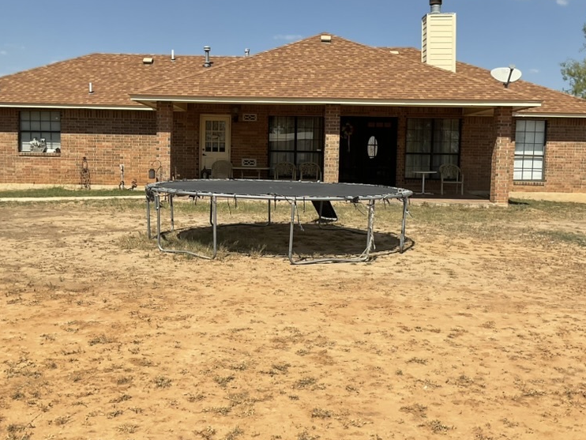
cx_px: 288
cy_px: 206
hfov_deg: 46.8
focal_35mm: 40
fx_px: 677
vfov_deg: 36.0
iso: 16
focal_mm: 3
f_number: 1.8
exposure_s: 1/2959
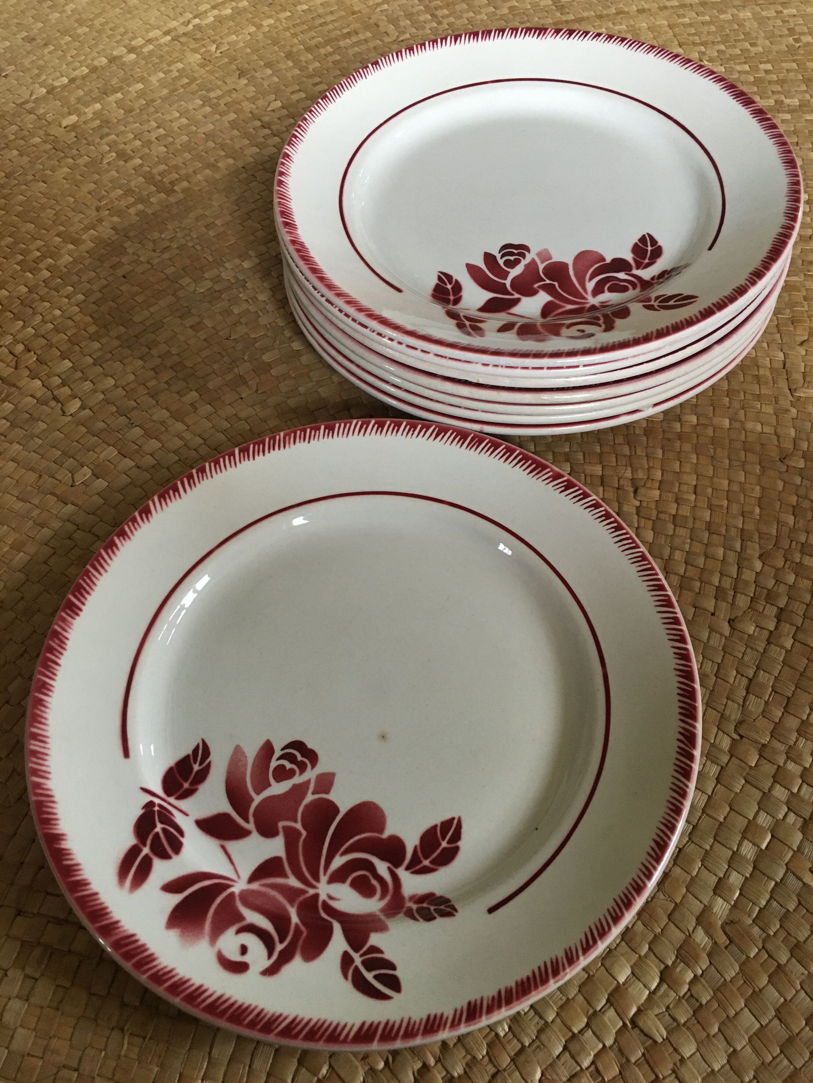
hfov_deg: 48.2
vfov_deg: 61.7
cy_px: 542
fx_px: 908
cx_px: 406
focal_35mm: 29
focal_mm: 4.15
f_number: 2.2
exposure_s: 1/33
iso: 200
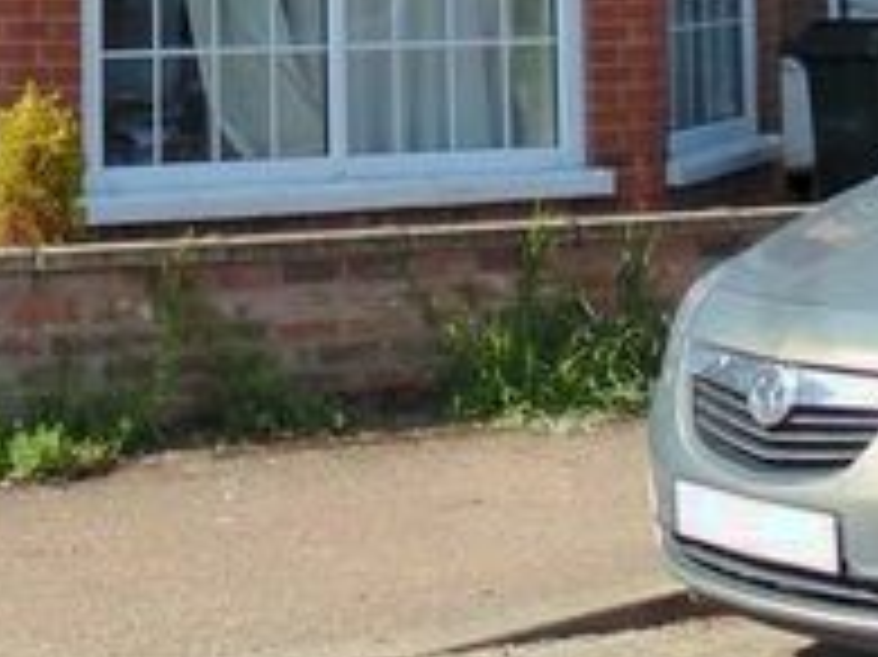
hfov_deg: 15.9
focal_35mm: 122
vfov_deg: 11.4
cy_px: -443
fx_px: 3093
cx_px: 27
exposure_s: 1/400
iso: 80
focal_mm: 6.2
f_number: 3.4
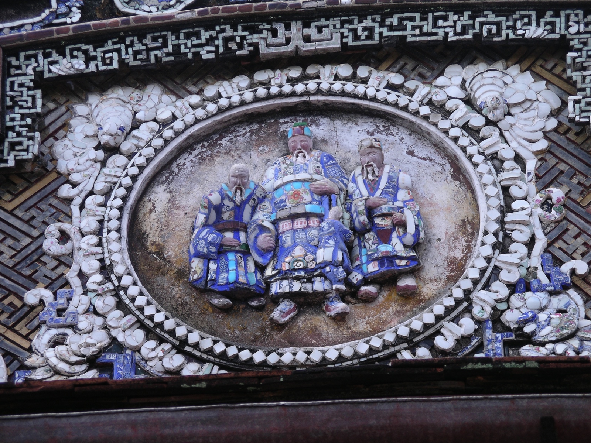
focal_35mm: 156
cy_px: 222
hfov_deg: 12.7
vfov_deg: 9.5
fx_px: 2663
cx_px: 296
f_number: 4.4
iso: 64
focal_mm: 32.5
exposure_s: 1/400
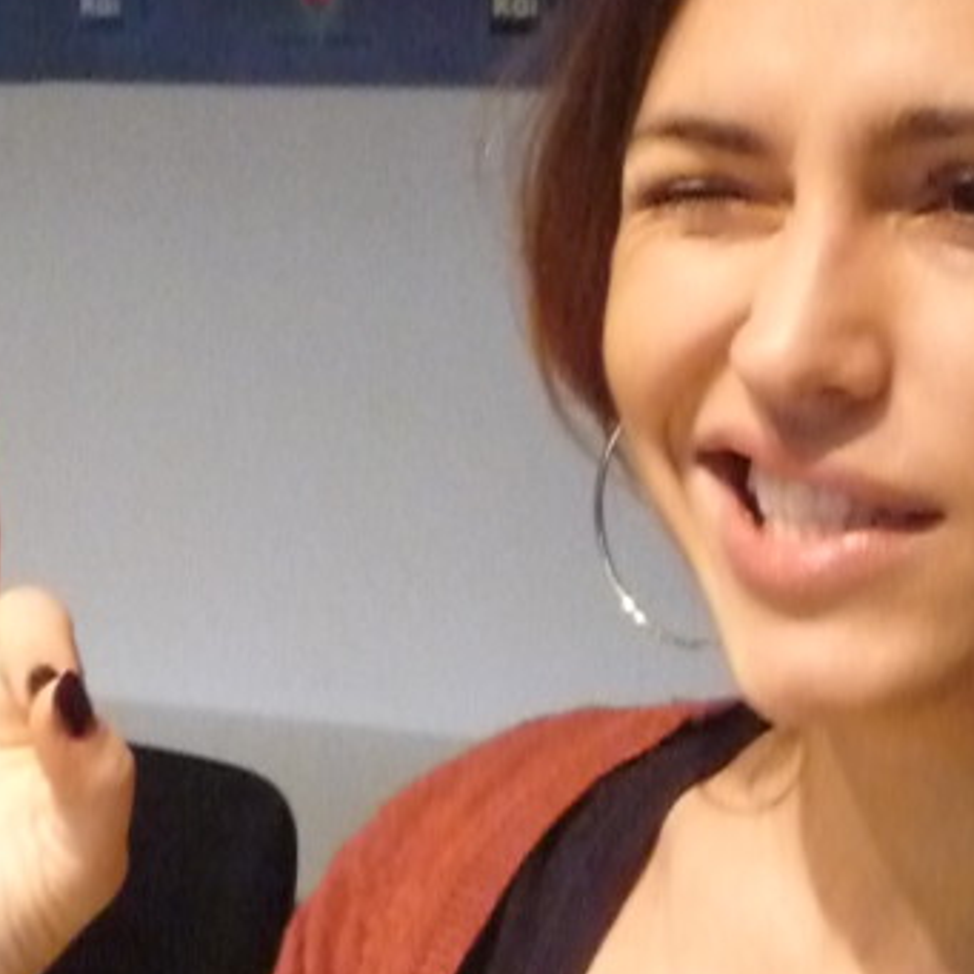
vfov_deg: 9.8
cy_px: 486
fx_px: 5666
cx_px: 800
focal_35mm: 178
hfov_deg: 9.8
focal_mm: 11.3
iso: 2000
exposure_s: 1/40
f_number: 4.5
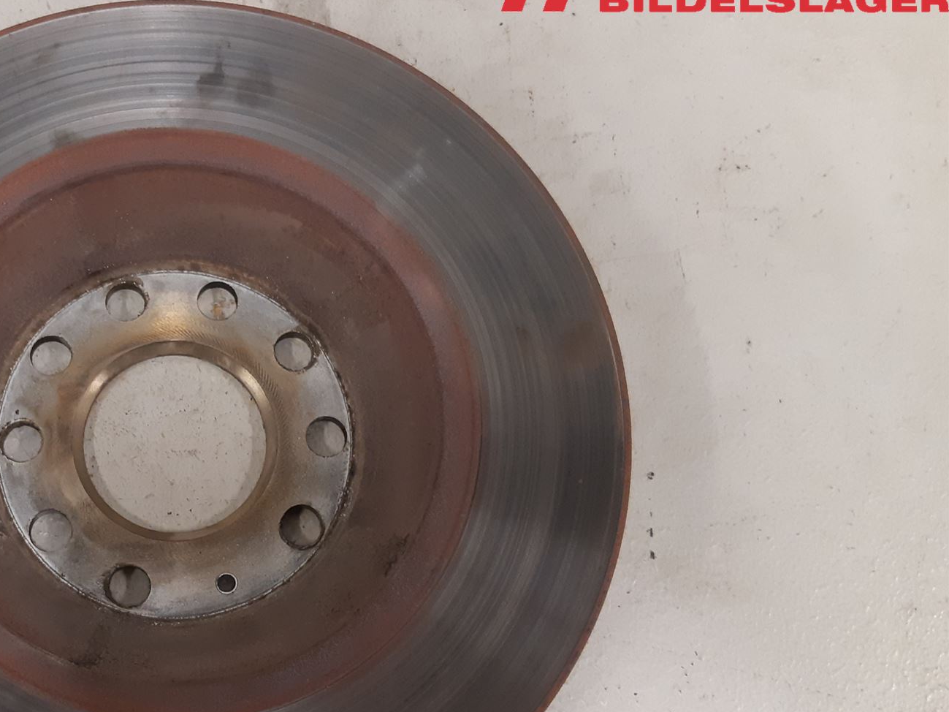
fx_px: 1124
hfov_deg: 43.8
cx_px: 202
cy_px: 450
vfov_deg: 34.9
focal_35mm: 41
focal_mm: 3.93
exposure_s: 1/50
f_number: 1.7
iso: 200
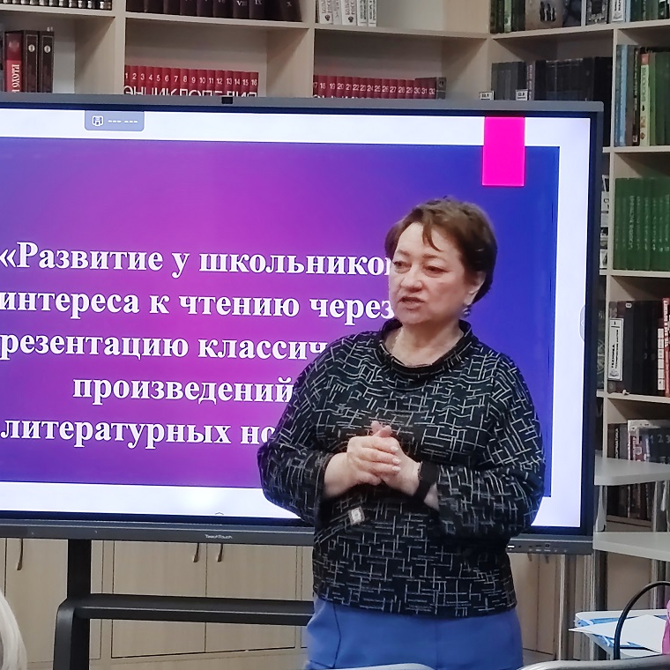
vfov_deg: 12.2
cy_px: 335
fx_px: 3131
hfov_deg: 12.2
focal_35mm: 143
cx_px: 227
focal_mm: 6.12
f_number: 1.9
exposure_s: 1/100
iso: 400
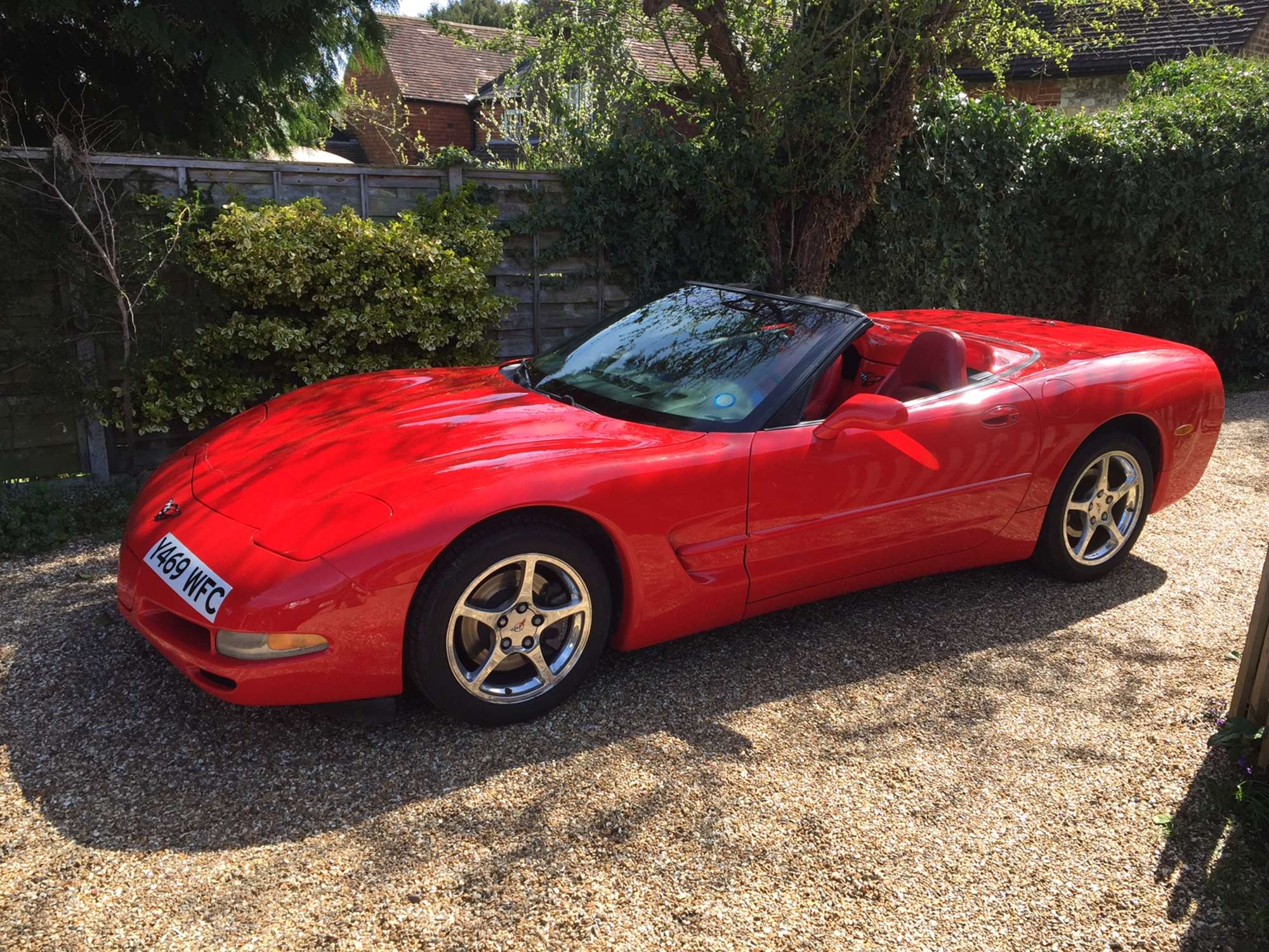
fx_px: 1063
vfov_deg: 48.2
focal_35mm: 29
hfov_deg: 61.7
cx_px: 634
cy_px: 476
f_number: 2.2
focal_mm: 4.15
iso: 32
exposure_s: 1/494
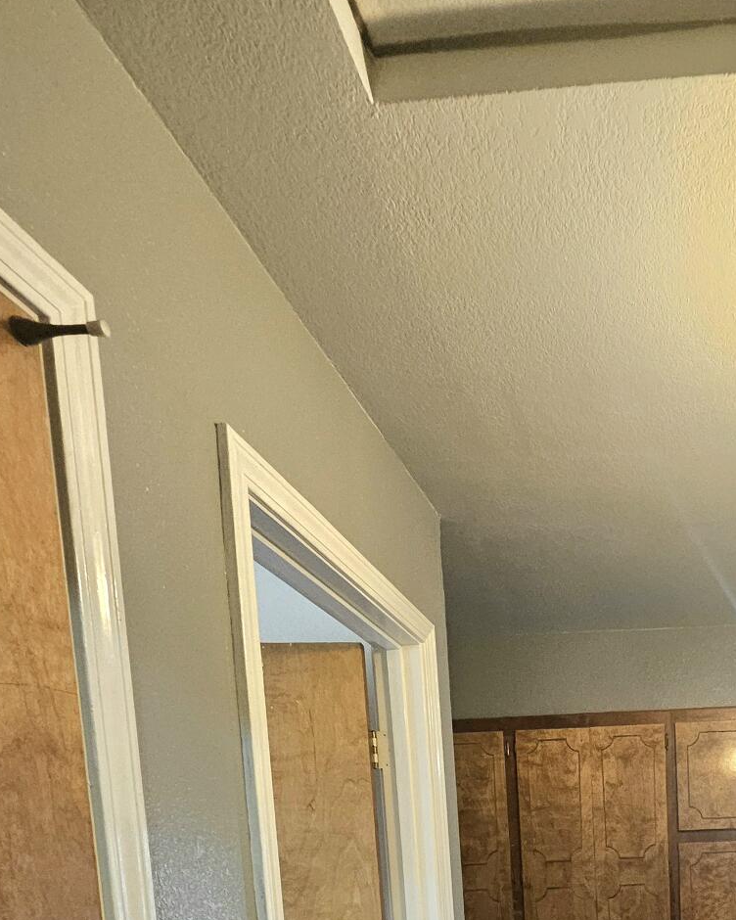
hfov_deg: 47.9
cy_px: 956
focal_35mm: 27
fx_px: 735
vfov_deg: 49.6
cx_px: 659
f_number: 2.2
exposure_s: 1/30
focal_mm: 1.74
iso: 320
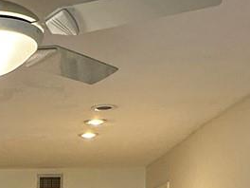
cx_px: -68
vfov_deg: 15.8
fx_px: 614
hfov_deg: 21.1
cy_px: 293
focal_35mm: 85
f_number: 2.2
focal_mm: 2.22
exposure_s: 1/60
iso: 160
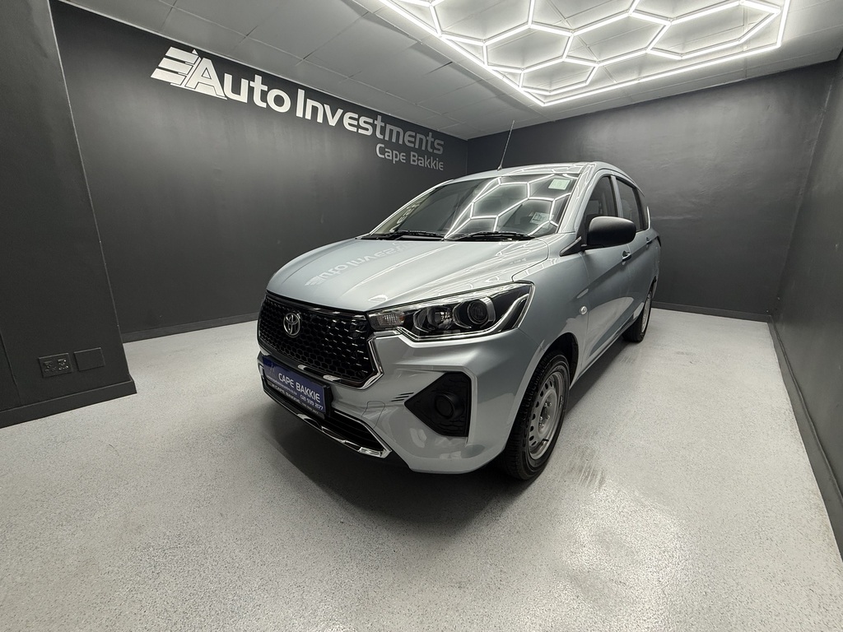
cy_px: 316
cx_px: 422
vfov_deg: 85.7
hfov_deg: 102.1
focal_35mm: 14
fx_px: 341
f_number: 2.2
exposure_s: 1/100
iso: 160
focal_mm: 2.22
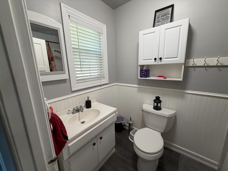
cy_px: 86
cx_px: 114
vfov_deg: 85.7
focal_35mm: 14
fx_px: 92
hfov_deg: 102.1
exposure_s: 1/60
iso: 160
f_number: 2.2
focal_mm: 2.22
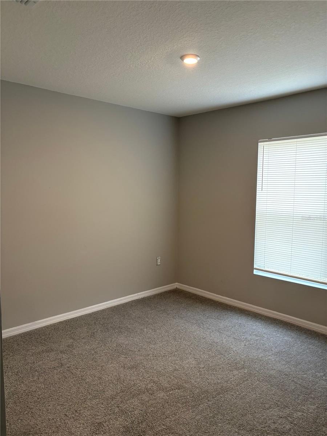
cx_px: 164
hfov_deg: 53.1
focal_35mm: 26
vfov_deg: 67.3
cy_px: 218
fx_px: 327
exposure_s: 1/60
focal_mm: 5.96
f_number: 1.6
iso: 125
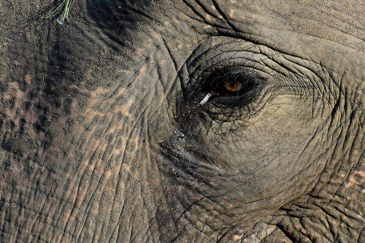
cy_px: 122
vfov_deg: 1.5
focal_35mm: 900
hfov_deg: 2.3
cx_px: 182
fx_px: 9124
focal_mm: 600
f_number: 5.6
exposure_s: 1/1600
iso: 2500
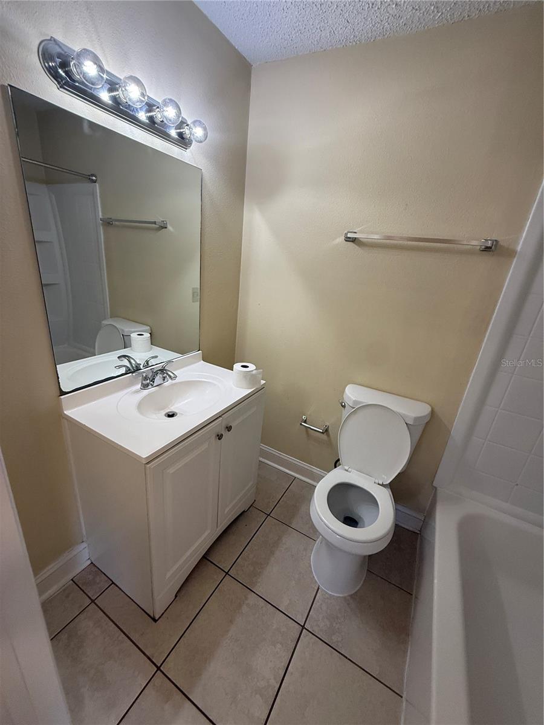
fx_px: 293
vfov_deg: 102.1
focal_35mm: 14
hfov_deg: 85.7
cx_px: 272
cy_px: 362
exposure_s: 1/120
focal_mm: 2.22
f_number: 2.2
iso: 250
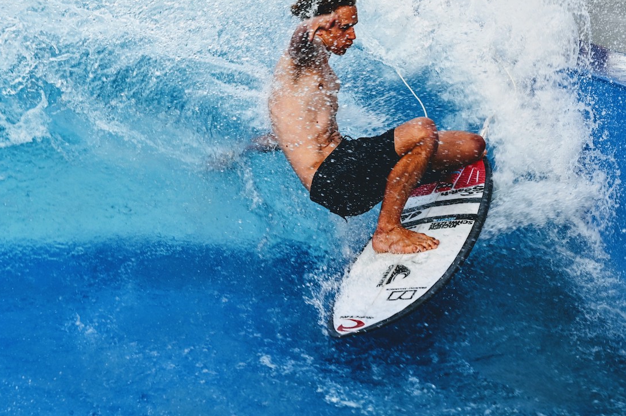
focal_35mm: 128
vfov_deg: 10.7
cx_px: 253
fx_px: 2224
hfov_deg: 16.0
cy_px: 73
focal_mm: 70
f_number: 5.6
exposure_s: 1/500
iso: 640
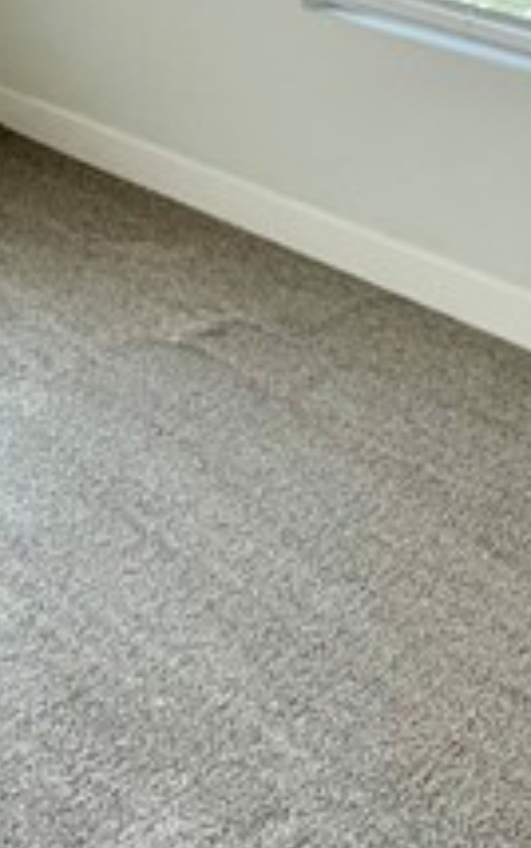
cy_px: -226
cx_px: -52
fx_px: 1642
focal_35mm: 71
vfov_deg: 25.4
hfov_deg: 17.7
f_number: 2.2
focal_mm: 2.22
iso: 40
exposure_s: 1/306
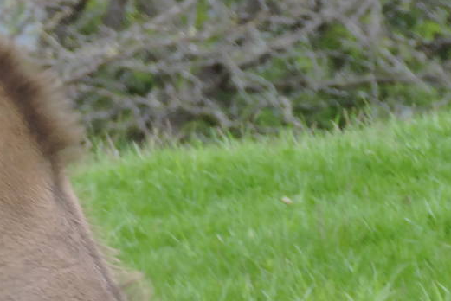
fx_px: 14001
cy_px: 412
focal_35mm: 1117
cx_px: -60
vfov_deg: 1.2
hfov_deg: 1.8
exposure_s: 1/200
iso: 160
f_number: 4.8
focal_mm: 62.4
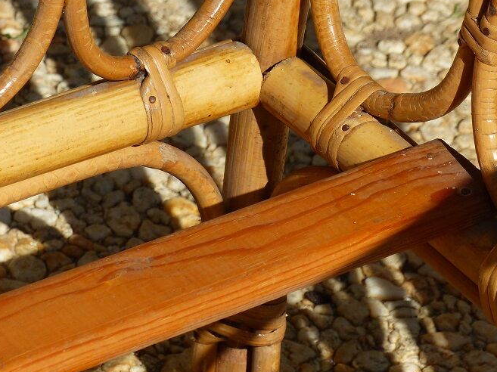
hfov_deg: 5.9
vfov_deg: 4.4
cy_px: 183
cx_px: 216
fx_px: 4821
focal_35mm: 336
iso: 100
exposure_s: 1/1600
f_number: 4
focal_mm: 37.3
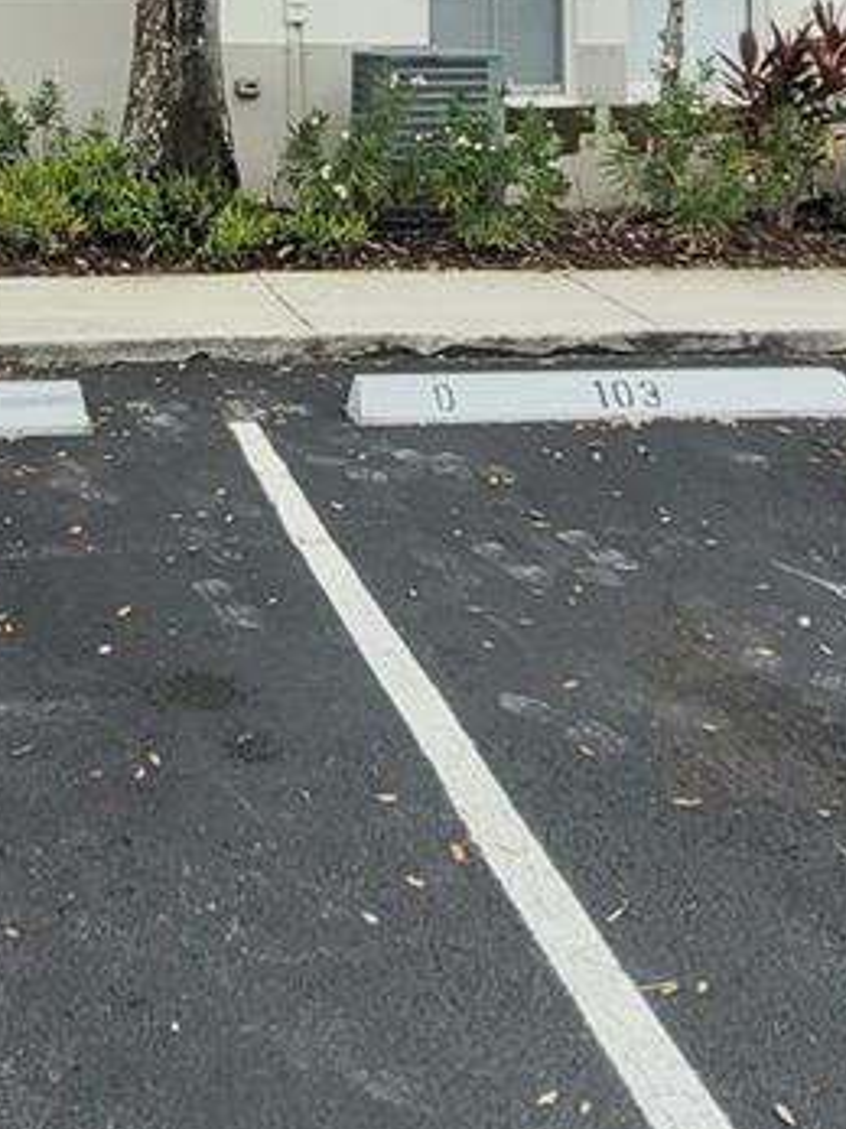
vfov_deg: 36.1
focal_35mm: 45
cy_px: -98
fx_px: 1467
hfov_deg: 31.3
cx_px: 163
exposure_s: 1/625
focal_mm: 1.74
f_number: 2.2
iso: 40
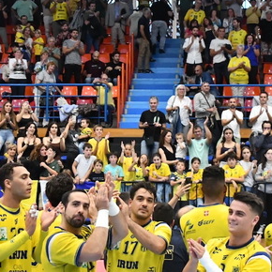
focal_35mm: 102
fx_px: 907
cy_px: 118
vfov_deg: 17.1
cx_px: 182
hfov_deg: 17.0
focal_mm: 32
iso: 5000
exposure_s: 1/640
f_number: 4
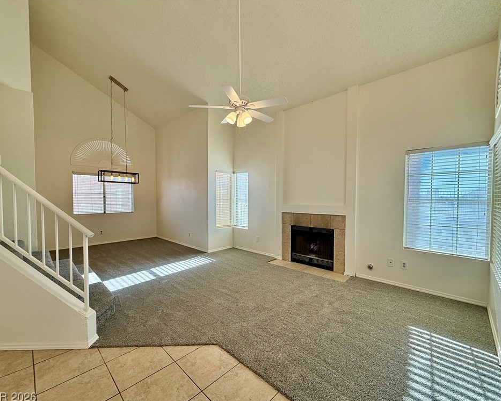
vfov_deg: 84.0
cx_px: 257
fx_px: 222
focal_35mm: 15
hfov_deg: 96.8
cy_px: 203
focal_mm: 2.22
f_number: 2.2
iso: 64
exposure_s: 1/120
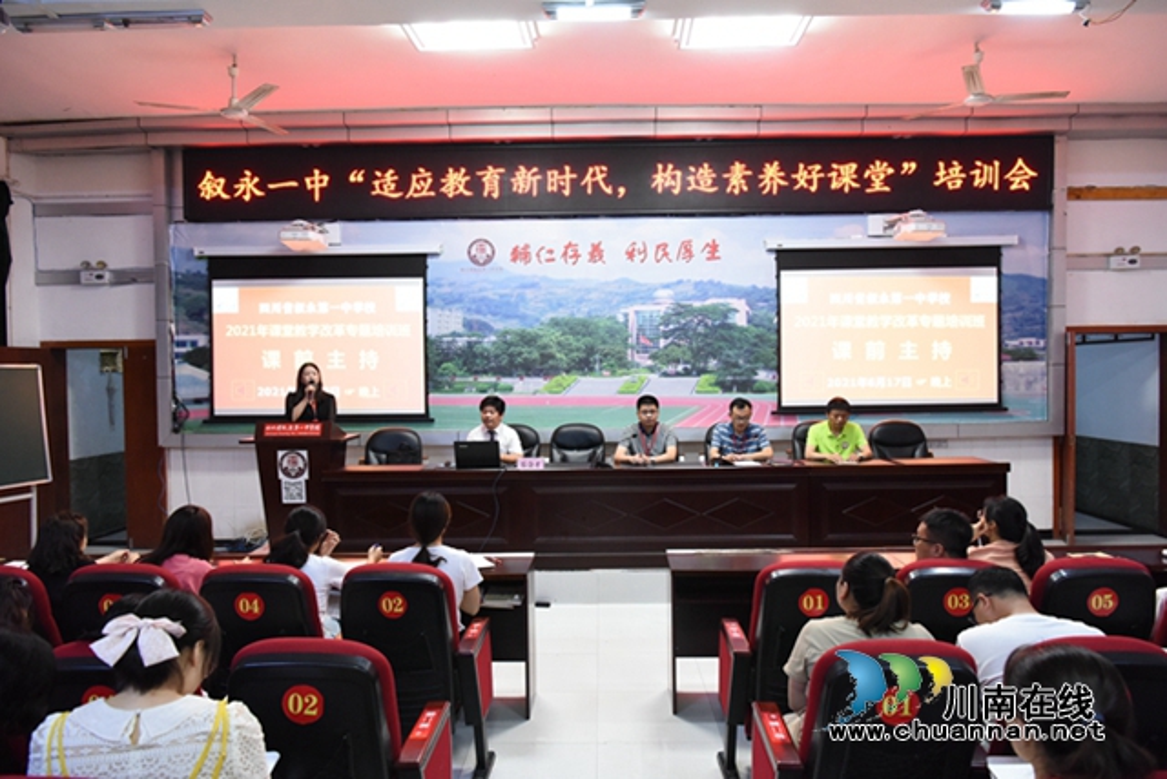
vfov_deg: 53.2
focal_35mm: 24
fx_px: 778
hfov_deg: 73.7
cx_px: 584
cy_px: 390
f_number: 4.5
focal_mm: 24
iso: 4000
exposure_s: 1/80
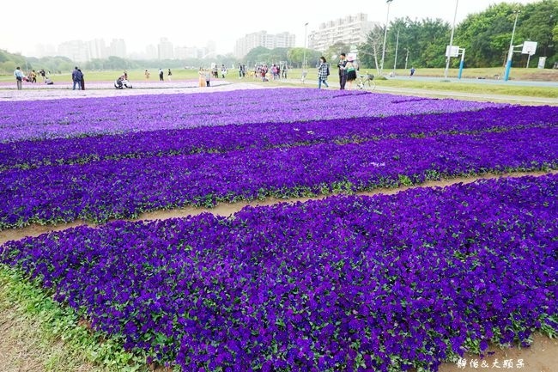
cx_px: 279
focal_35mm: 24
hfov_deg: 73.8
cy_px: 186
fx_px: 372
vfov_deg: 53.1
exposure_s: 1/100
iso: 125
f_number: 2.8
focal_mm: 9
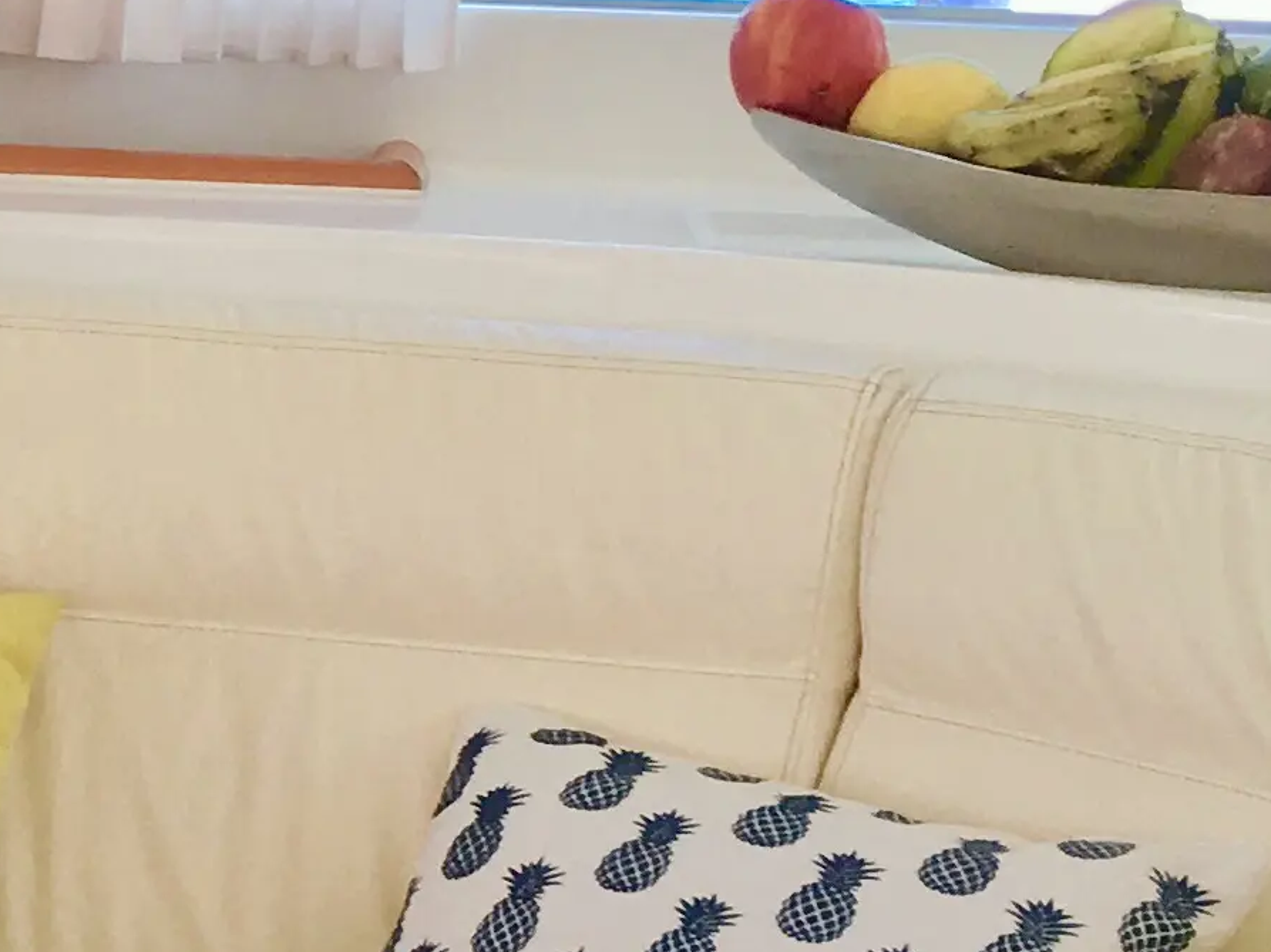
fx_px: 4808
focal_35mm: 131
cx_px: -1090
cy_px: 369
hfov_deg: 13.4
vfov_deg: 11.3
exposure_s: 1/256
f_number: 2.2
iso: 25
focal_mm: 4.15
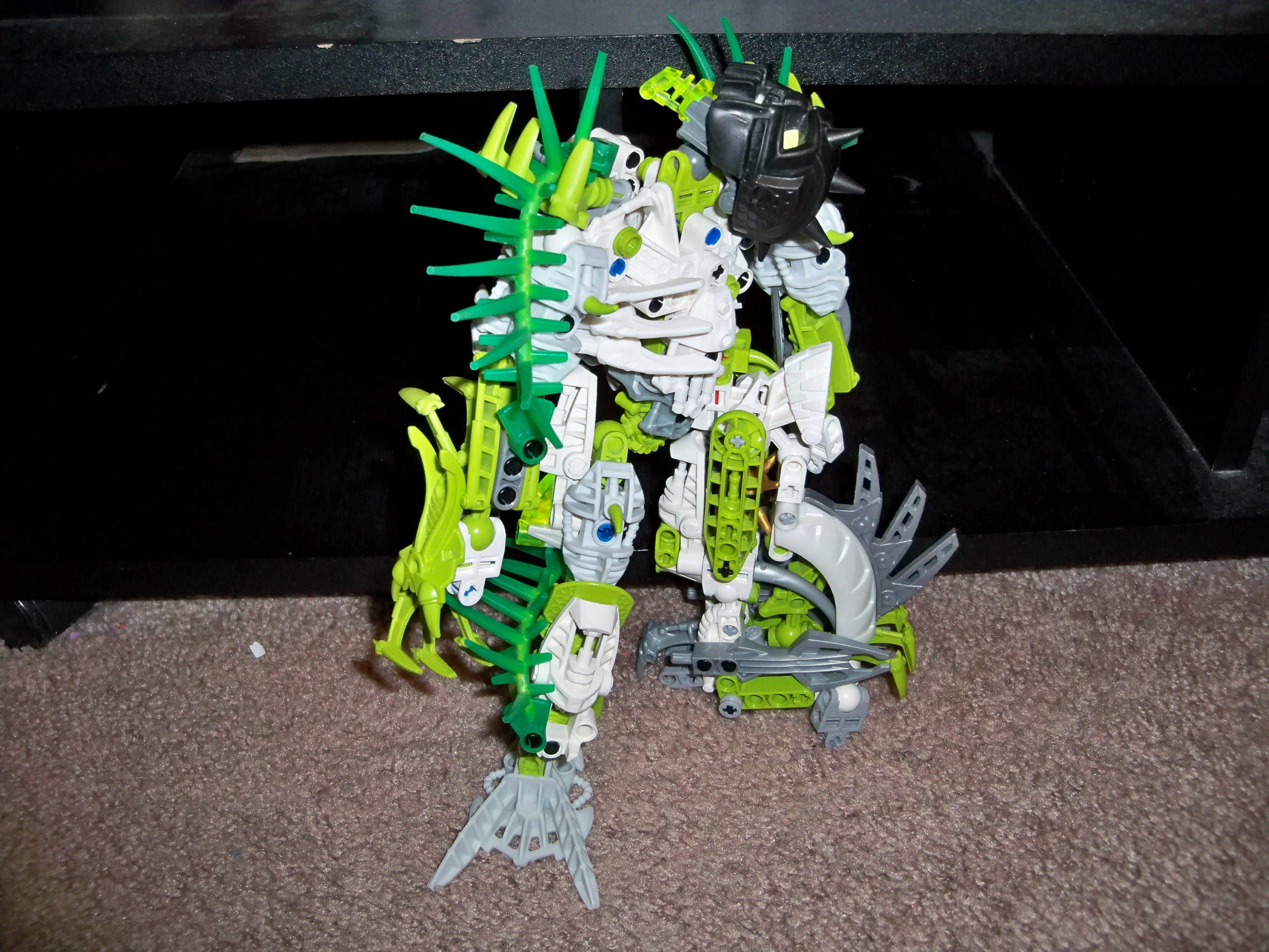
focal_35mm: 35
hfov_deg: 52.6
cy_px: 476
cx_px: 634
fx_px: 1283
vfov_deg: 40.7
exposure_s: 1/30
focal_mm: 6.2
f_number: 3.5
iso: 200
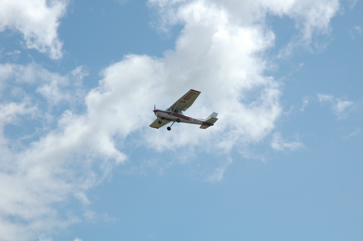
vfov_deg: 13.0
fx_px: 1058
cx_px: 182
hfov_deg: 19.5
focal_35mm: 105
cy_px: 120
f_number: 11
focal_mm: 70
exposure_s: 1/500
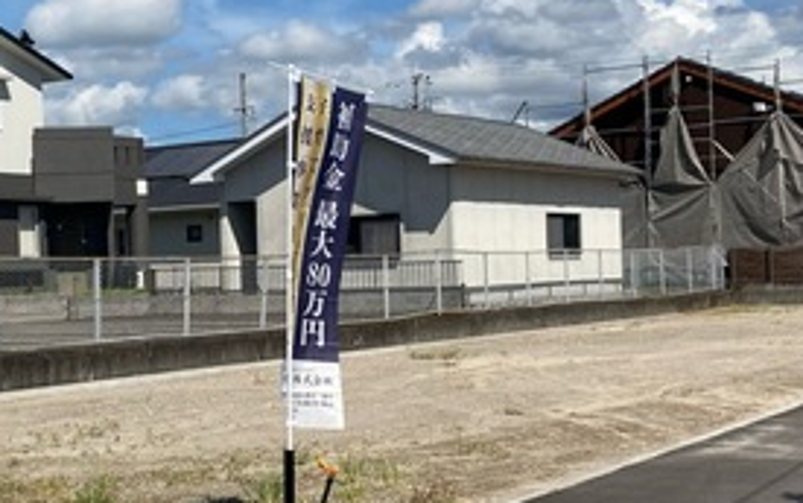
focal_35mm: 69
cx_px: 166
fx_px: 1510
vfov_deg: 18.9
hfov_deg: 29.1
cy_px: 263
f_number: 1.8
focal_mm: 3.99
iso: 20
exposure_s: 1/3205
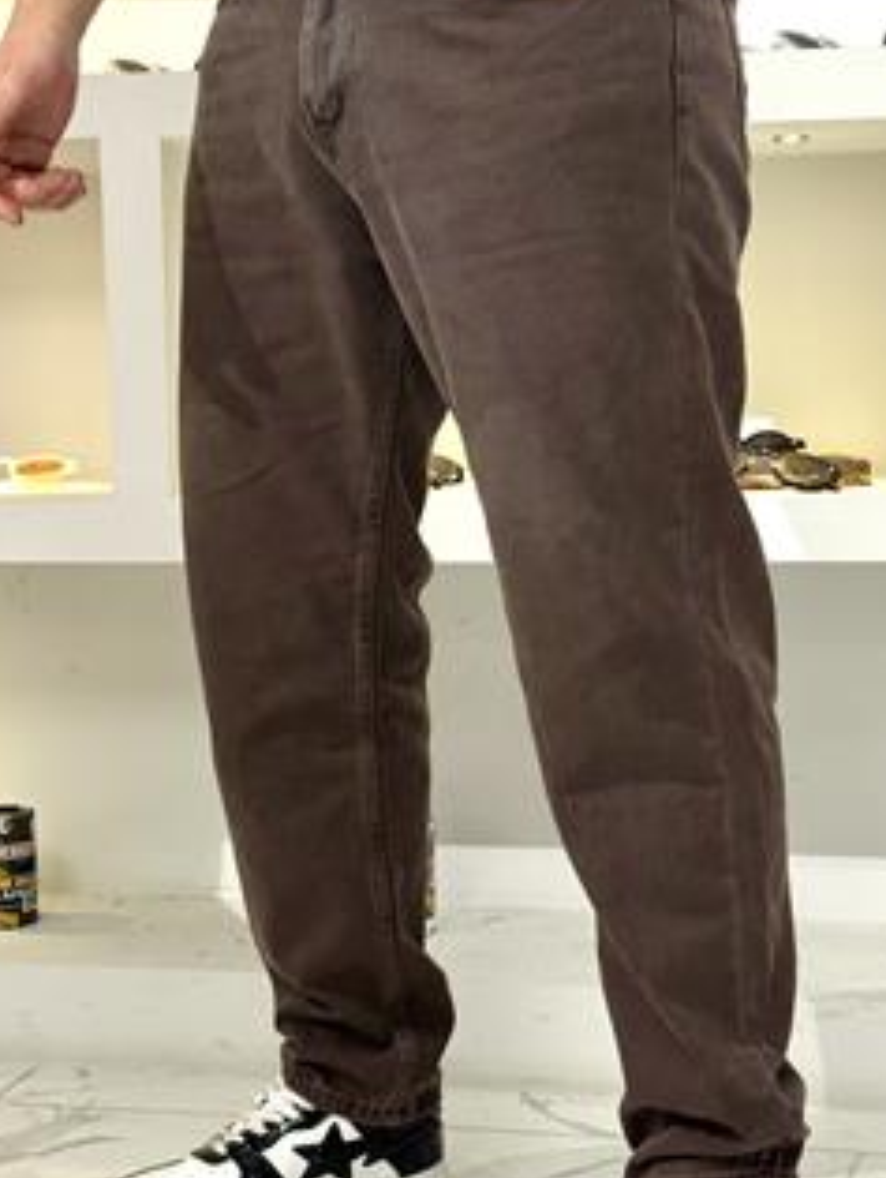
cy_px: 587
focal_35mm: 71
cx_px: 516
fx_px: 2418
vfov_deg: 27.4
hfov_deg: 20.7
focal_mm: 6.76
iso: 160
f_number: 1.78
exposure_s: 1/100
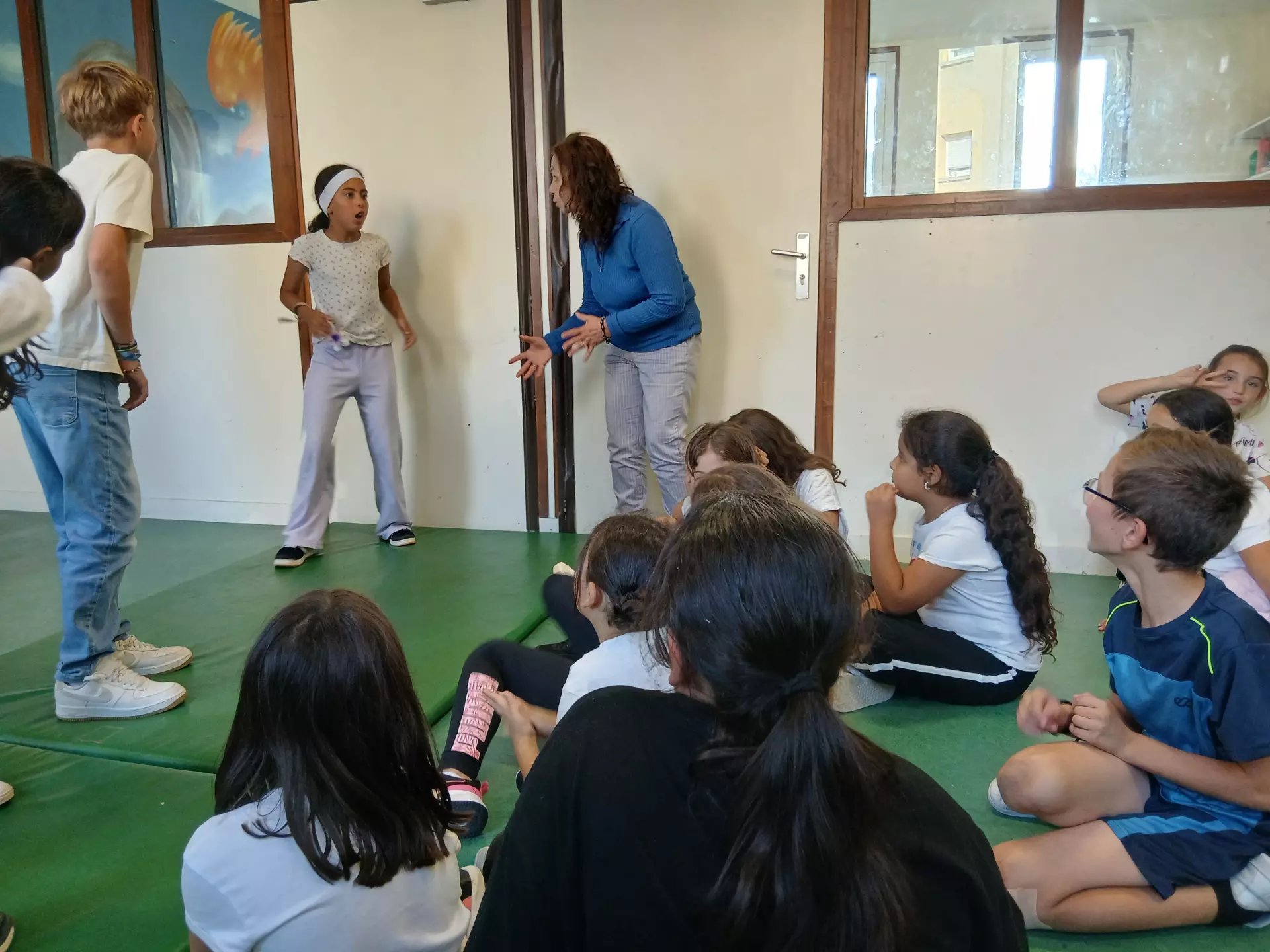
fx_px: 954
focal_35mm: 26
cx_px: 635
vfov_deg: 53.1
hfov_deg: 67.3
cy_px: 476
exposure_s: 1/50
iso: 125
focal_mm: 3.98
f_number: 1.8
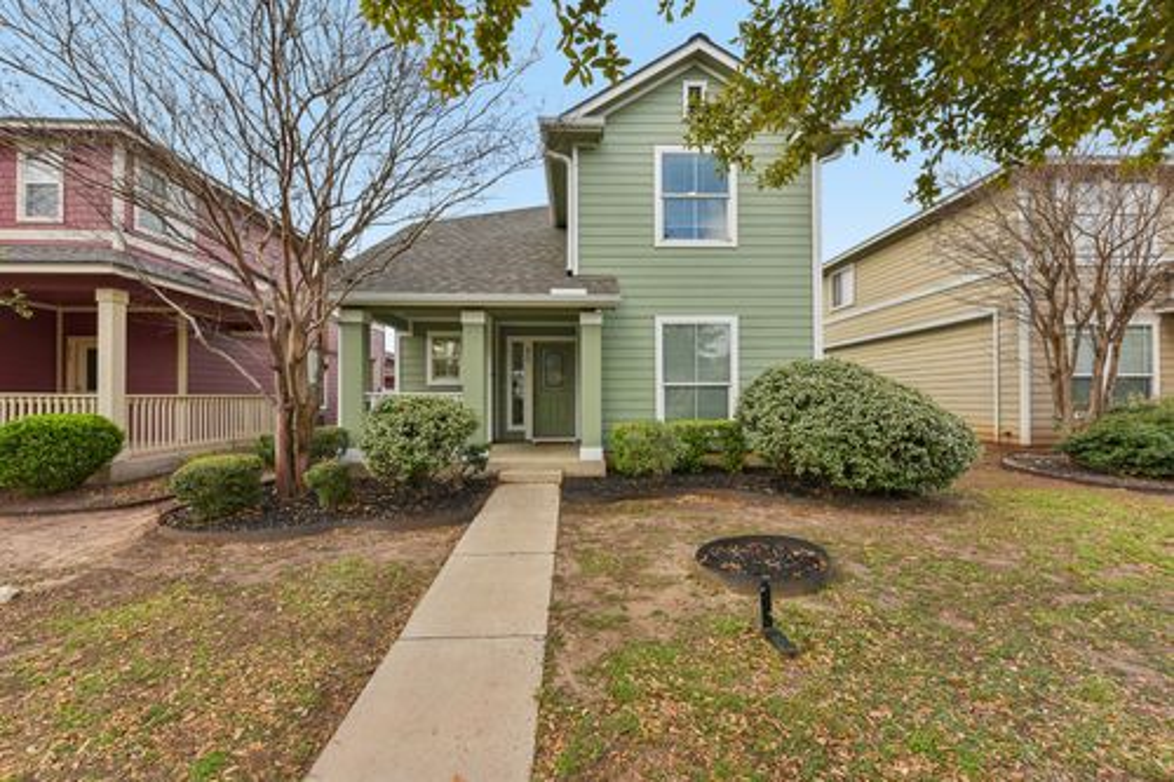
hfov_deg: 104.3
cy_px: 391
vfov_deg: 81.2
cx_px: 587
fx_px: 456
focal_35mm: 14
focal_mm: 14
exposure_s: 1/100
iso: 100
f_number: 8
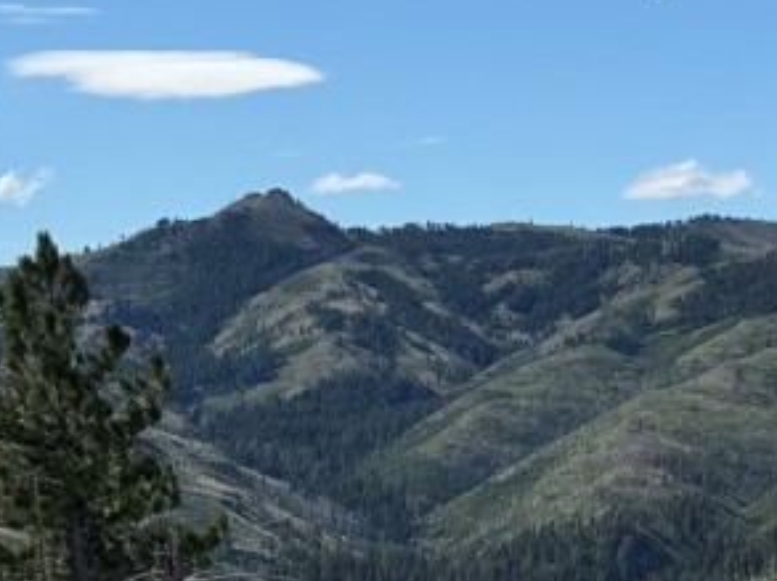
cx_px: 1042
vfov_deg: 8.8
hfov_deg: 11.4
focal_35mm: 168
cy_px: 454
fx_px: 3766
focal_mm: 6.76
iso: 64
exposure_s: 1/6410
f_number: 1.78
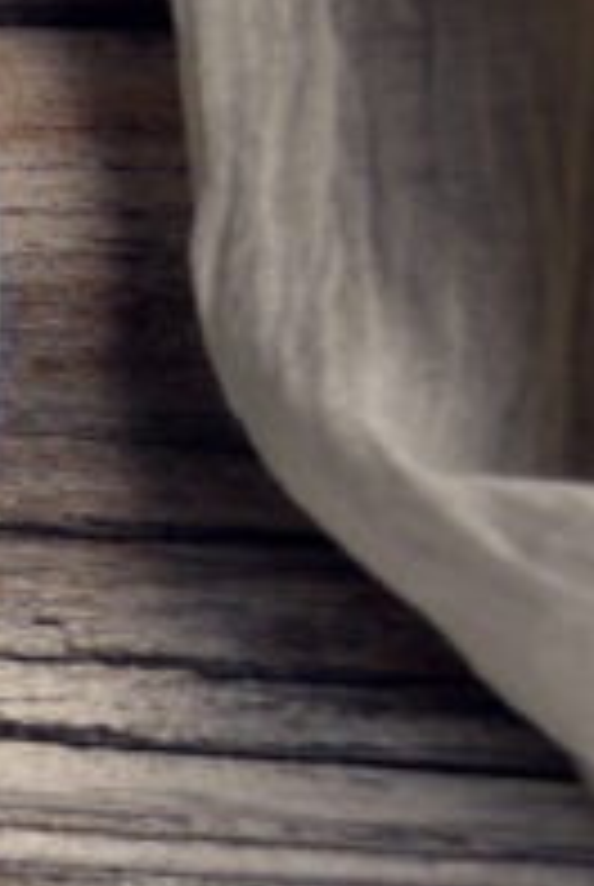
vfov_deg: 7.7
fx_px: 6585
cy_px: 288
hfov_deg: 5.0
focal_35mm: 267
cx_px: -1026
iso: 200
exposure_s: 1/125
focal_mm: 44
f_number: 4.5
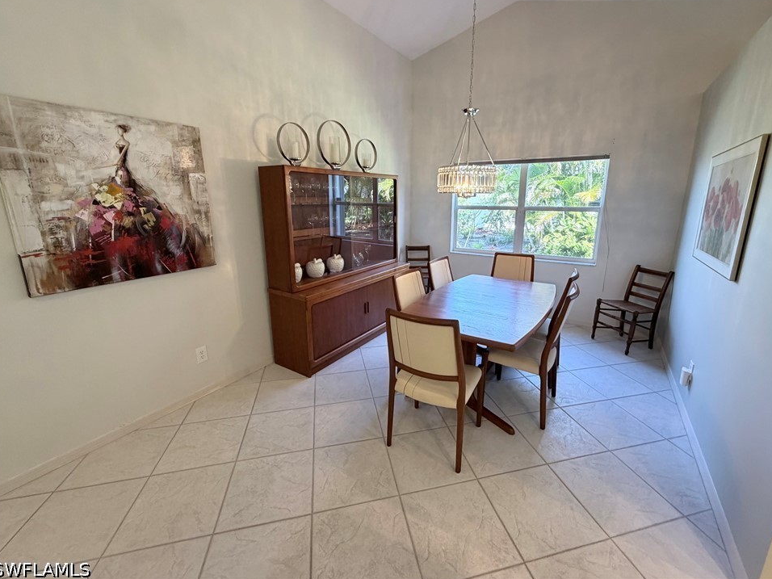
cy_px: 273
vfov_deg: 81.7
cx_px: 402
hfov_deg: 98.1
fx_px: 335
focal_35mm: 15
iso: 250
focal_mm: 2.22
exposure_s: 1/60
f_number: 2.2
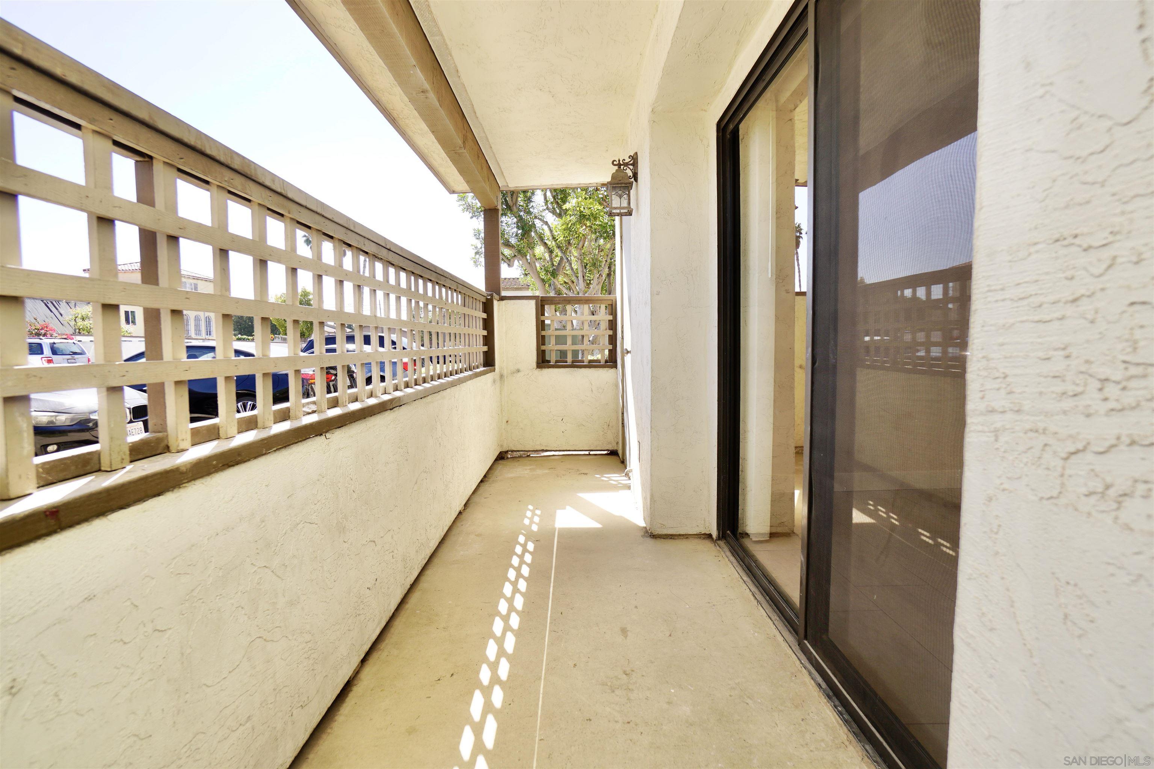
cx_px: 577
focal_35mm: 16
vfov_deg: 72.1
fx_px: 529
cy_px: 384
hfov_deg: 95.0
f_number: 5.6
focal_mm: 11
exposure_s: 1/125
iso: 100
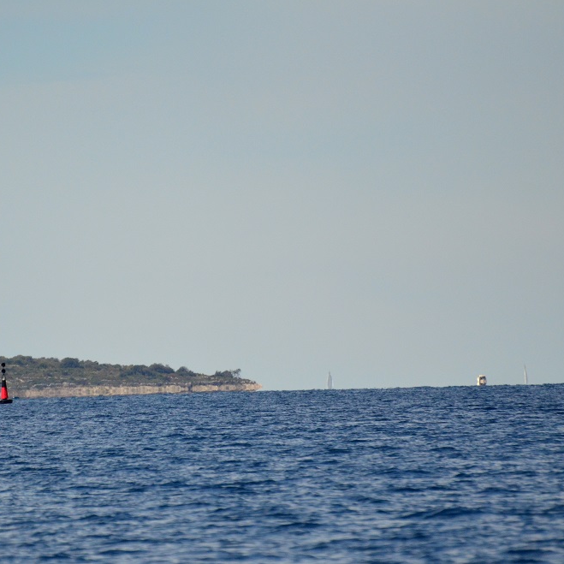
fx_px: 10673
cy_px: 282
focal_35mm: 579
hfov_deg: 3.0
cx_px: 169
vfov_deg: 3.0
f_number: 5.6
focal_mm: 300
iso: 1100
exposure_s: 1/8000
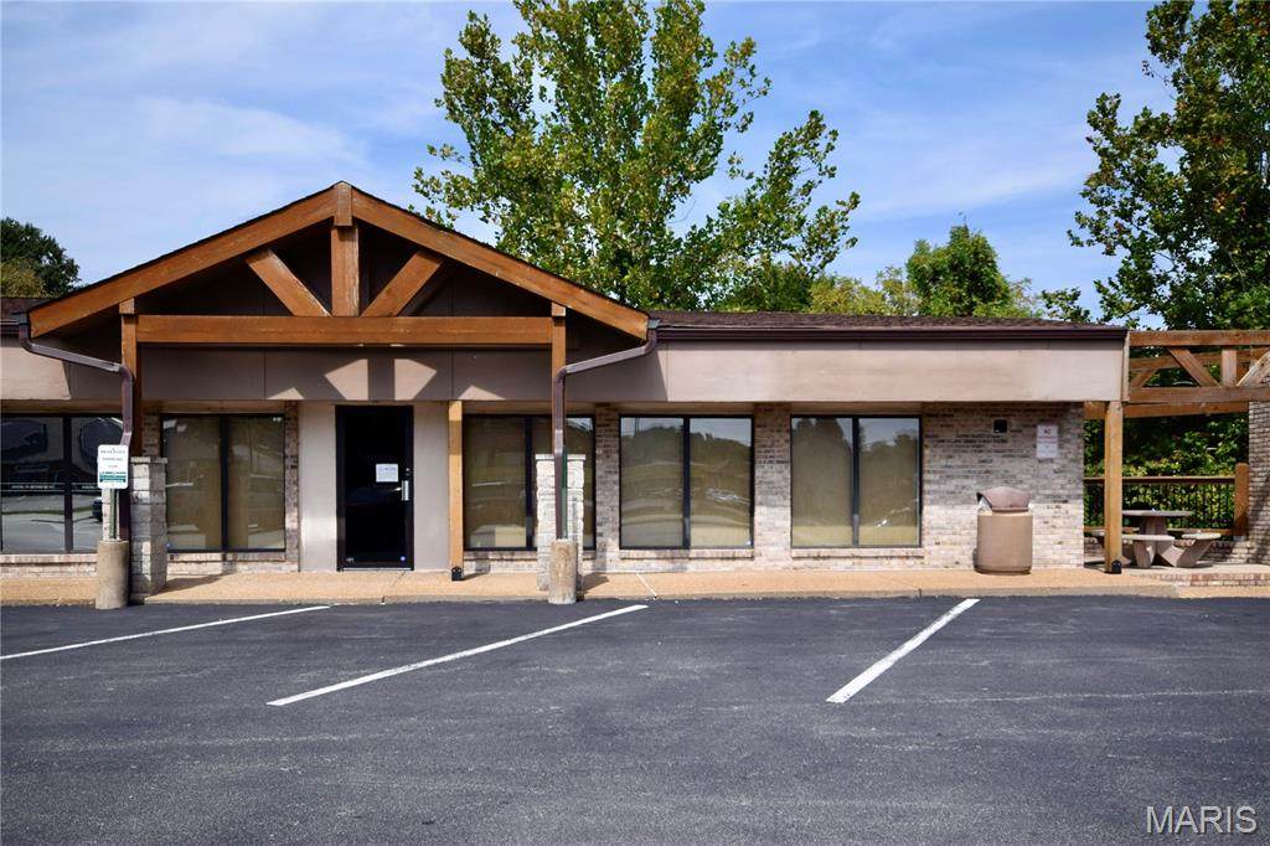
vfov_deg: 43.6
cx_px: 635
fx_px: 1058
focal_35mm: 30
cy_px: 423
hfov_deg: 61.9
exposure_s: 1/320
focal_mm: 20
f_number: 9
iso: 200
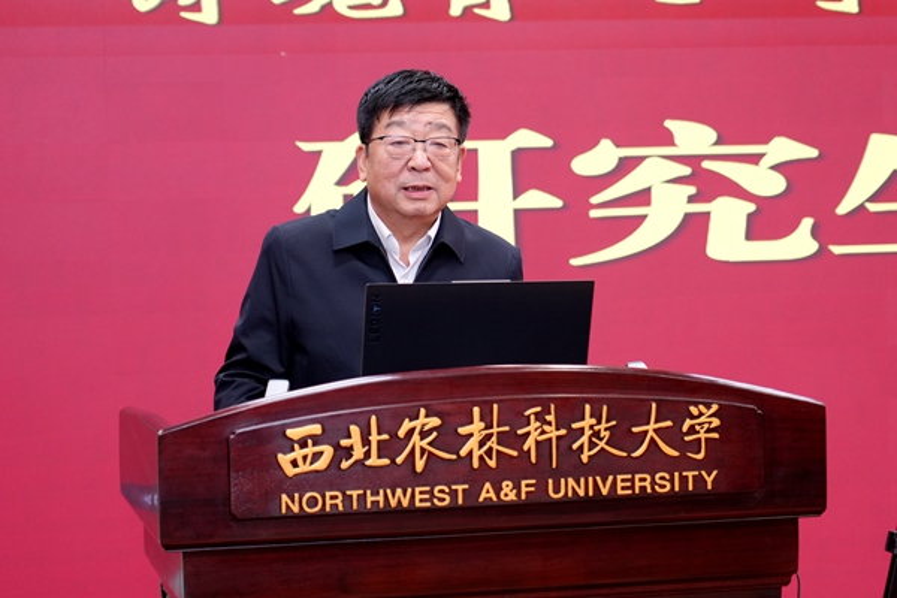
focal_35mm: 70
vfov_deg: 19.5
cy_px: 299
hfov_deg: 28.8
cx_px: 448
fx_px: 1744
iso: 800
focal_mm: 70
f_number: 4
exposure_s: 1/80
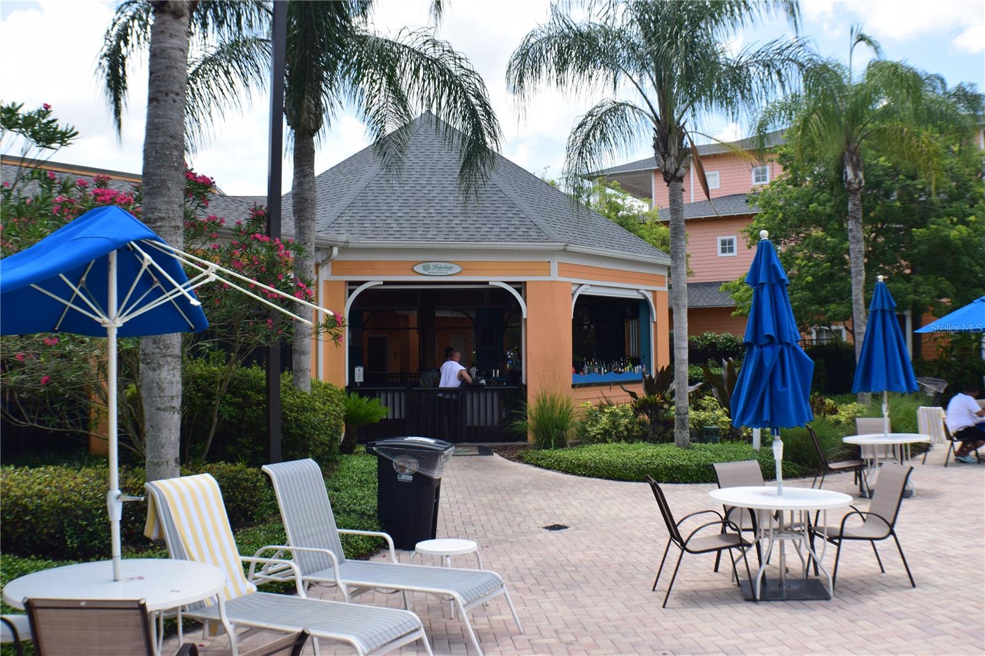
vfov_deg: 31.9
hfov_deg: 46.4
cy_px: 328
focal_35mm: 42
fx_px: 1149
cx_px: 492
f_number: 11
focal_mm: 28
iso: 400
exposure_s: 1/400
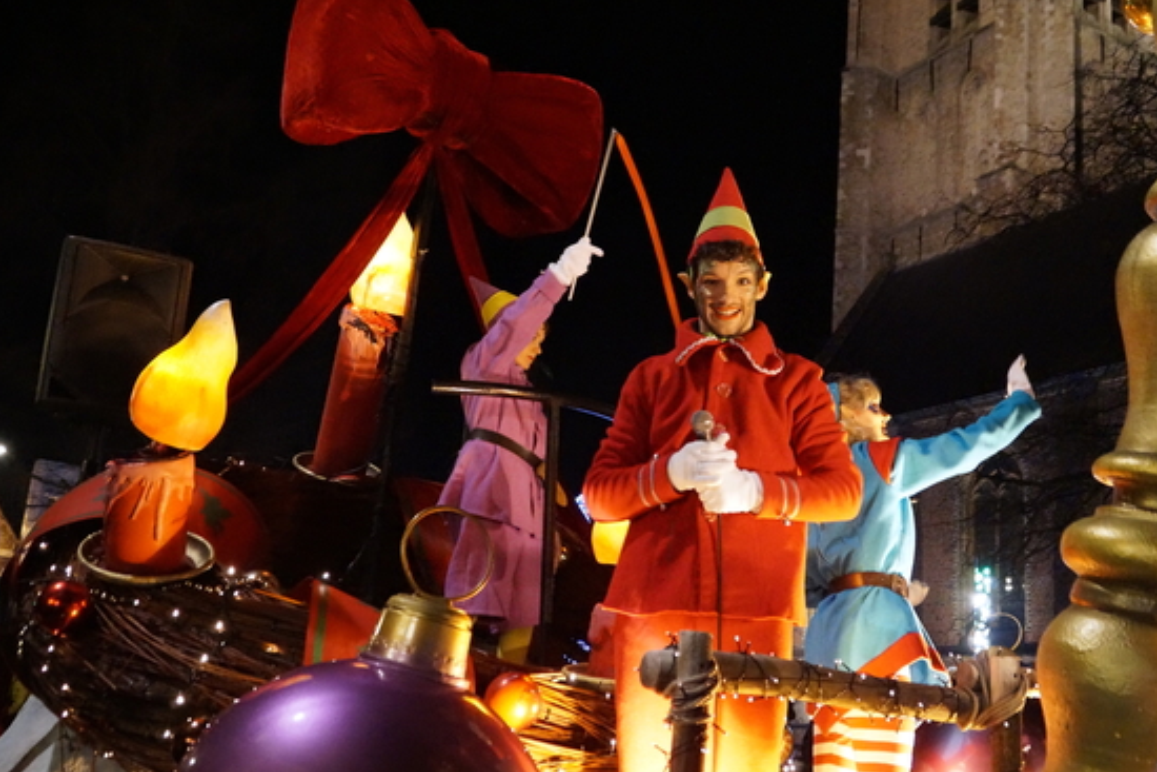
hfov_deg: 53.1
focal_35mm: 36
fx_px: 1157
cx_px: 591
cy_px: 370
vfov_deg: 36.9
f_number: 4
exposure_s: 1/60
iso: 5000
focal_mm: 22
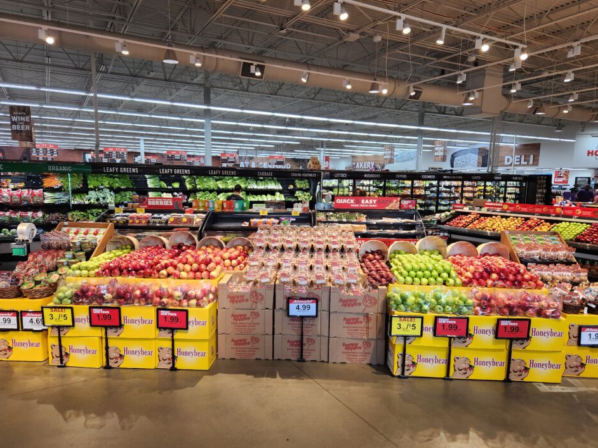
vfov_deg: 54.9
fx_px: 432
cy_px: 240
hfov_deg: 69.4
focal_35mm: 25
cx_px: 307
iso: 125
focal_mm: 5.4
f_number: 1.8
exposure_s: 1/120
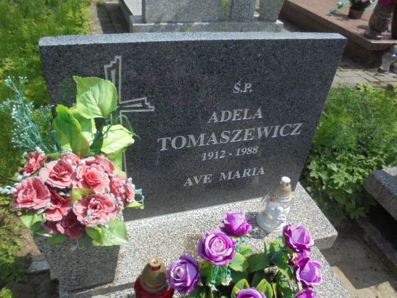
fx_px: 333
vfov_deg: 48.2
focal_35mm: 29
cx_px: 198
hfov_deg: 61.7
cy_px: 149
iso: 100
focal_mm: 5.3
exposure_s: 1/800
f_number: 3.7
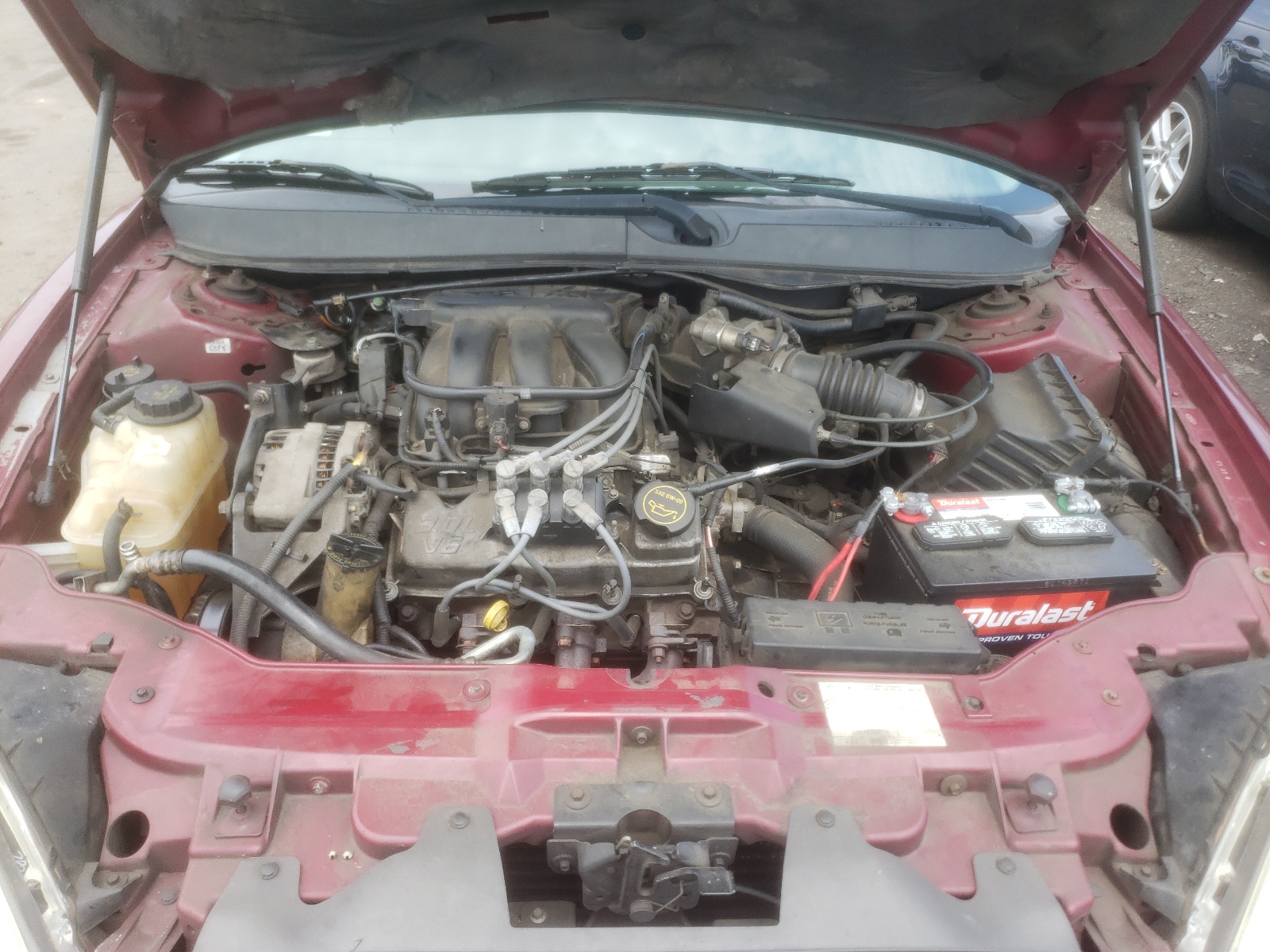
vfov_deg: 53.1
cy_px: 476
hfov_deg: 67.3
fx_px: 954
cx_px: 635
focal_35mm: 26
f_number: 1.5
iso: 50
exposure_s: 1/556
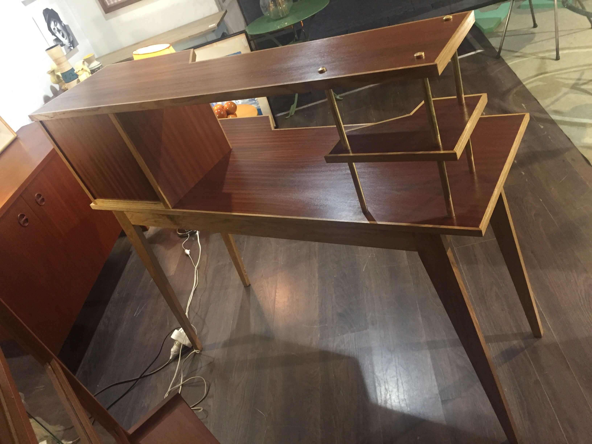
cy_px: 222
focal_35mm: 29
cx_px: 296
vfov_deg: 48.2
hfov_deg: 61.7
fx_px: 496
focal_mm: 4.15
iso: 250
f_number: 2.2
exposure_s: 1/33
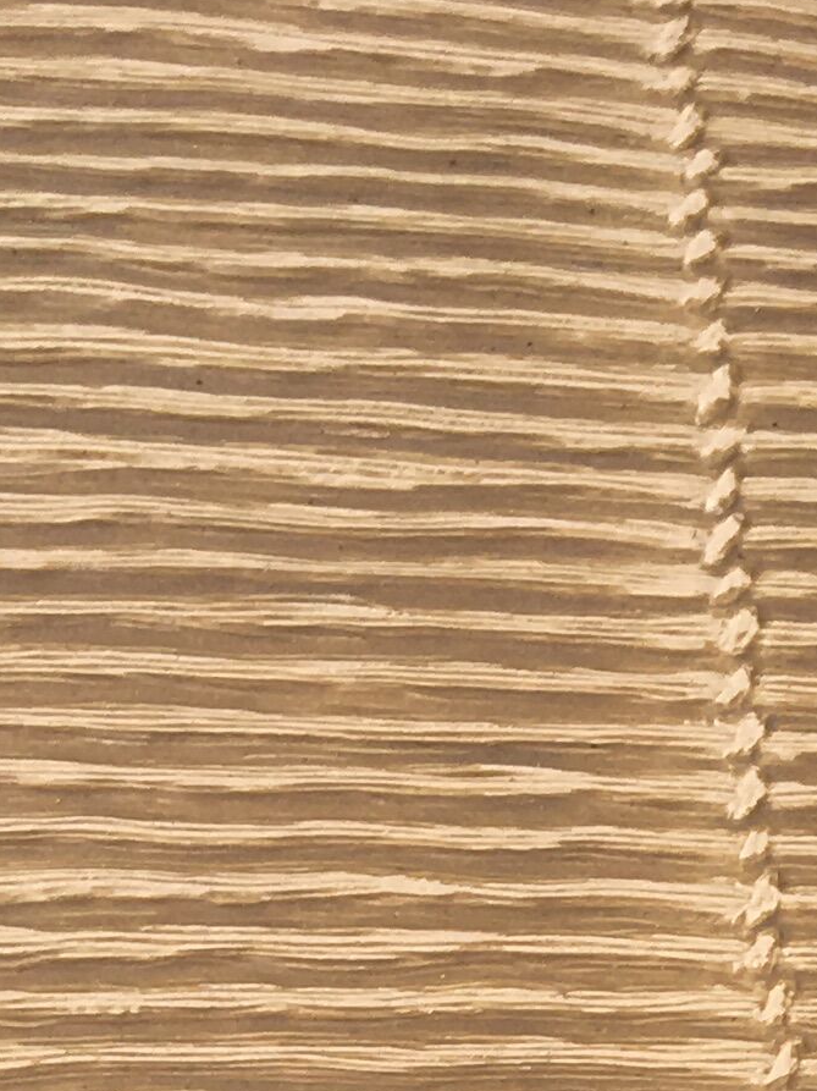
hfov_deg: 11.1
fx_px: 4125
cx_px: 962
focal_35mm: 131
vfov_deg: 12.7
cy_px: 2369
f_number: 2.2
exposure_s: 1/122
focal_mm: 4.15
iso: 25
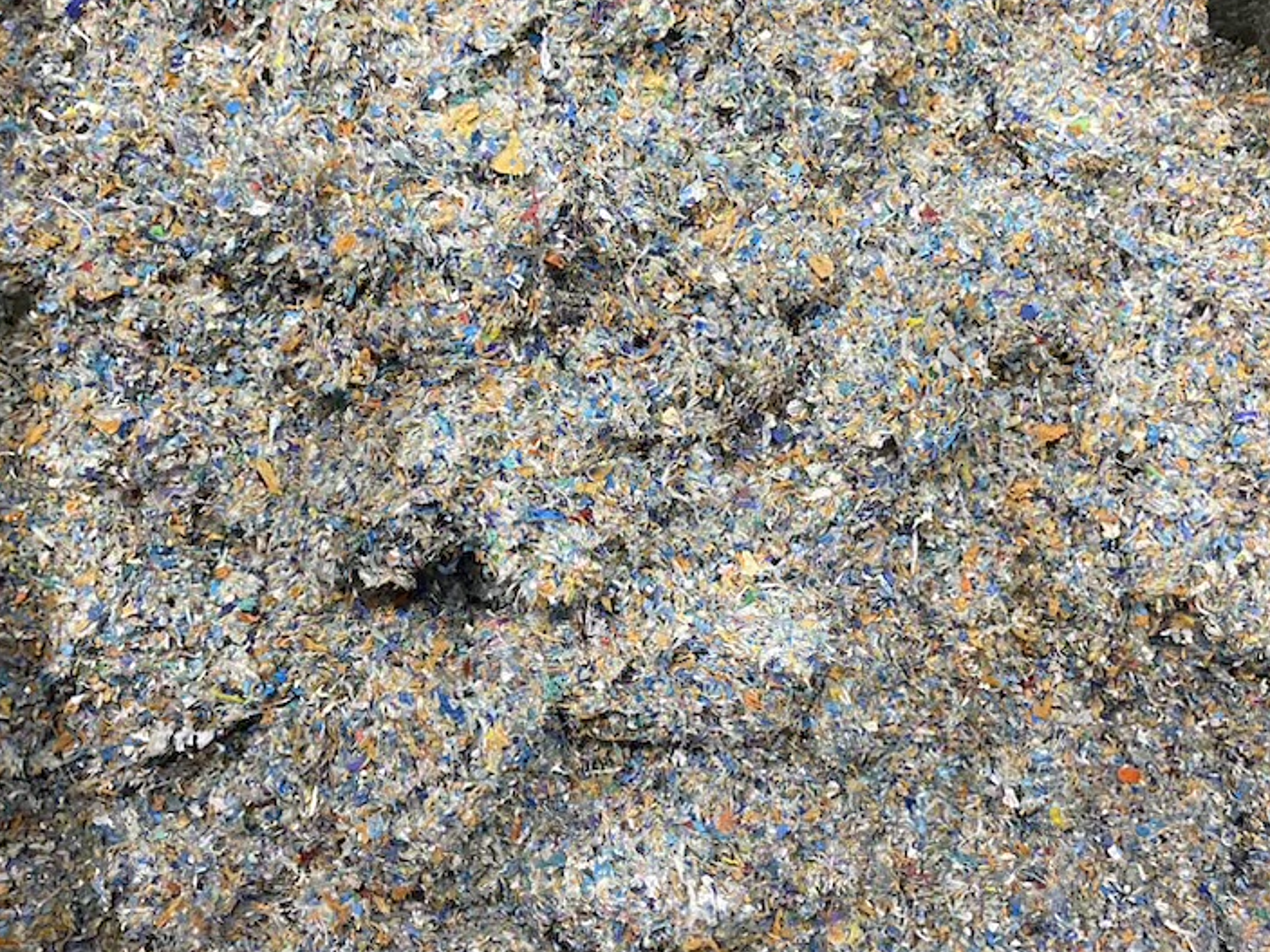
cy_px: 419
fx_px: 1357
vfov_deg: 38.6
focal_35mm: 37
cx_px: 594
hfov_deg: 50.1
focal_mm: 4.25
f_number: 1.8
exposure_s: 1/33
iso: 500
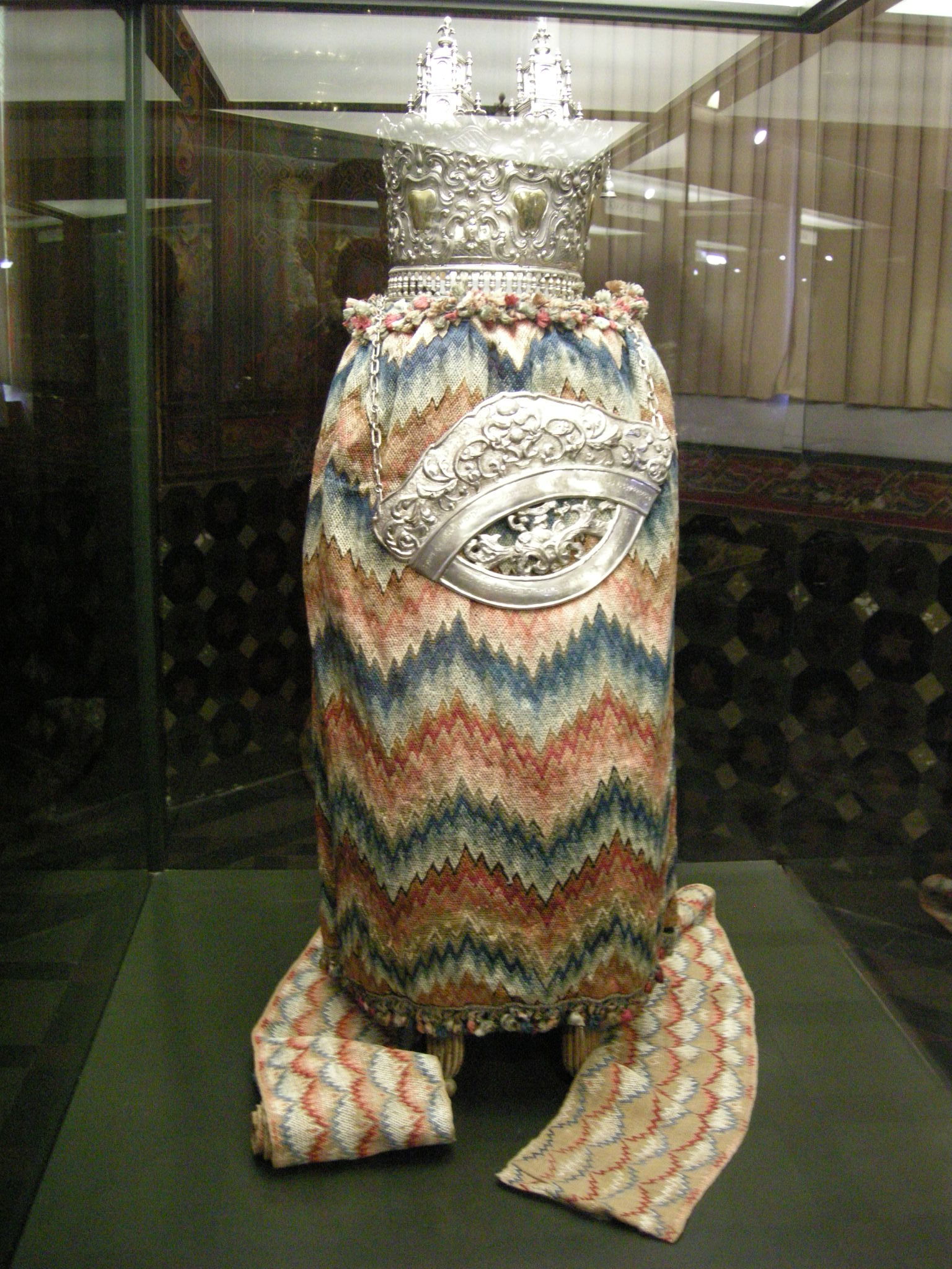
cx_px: 476
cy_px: 634
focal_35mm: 36
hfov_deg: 39.7
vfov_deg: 51.4
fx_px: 1320
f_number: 2.7
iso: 695
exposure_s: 1/8
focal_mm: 7.5
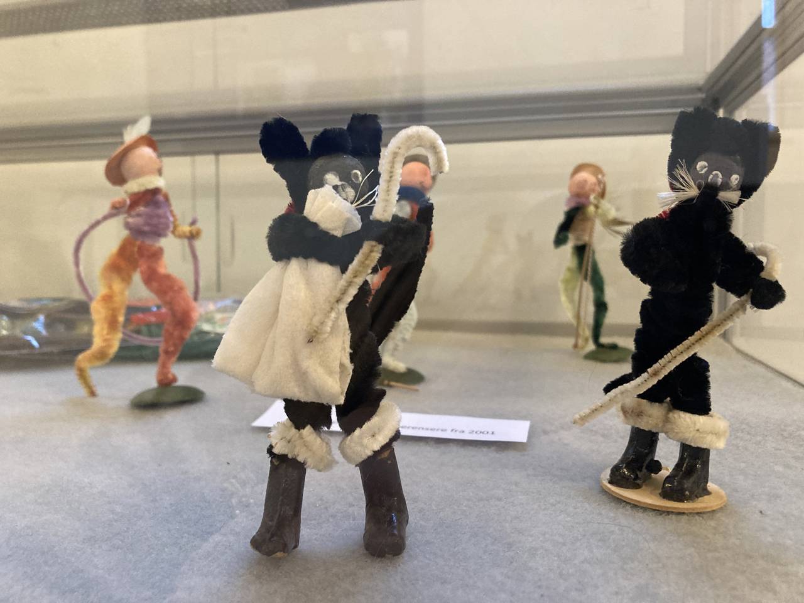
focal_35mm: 28
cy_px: 302
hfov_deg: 63.4
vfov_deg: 49.7
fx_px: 650
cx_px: 402
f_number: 1.8
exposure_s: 1/55
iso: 320
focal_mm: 3.99
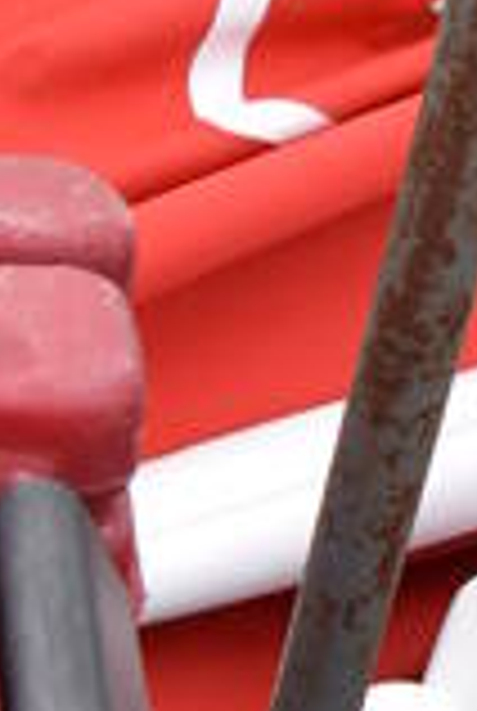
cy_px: 1645
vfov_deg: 10.0
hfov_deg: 7.2
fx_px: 3599
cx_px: -554
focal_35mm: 182
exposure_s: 1/250
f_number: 6.3
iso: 200
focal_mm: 21
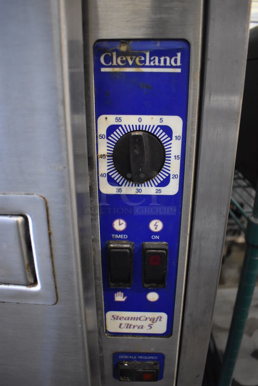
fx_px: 290
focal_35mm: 27
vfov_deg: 67.3
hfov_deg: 48.0
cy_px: 193
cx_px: 129
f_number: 3.5
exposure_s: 1/125
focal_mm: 18
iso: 3200
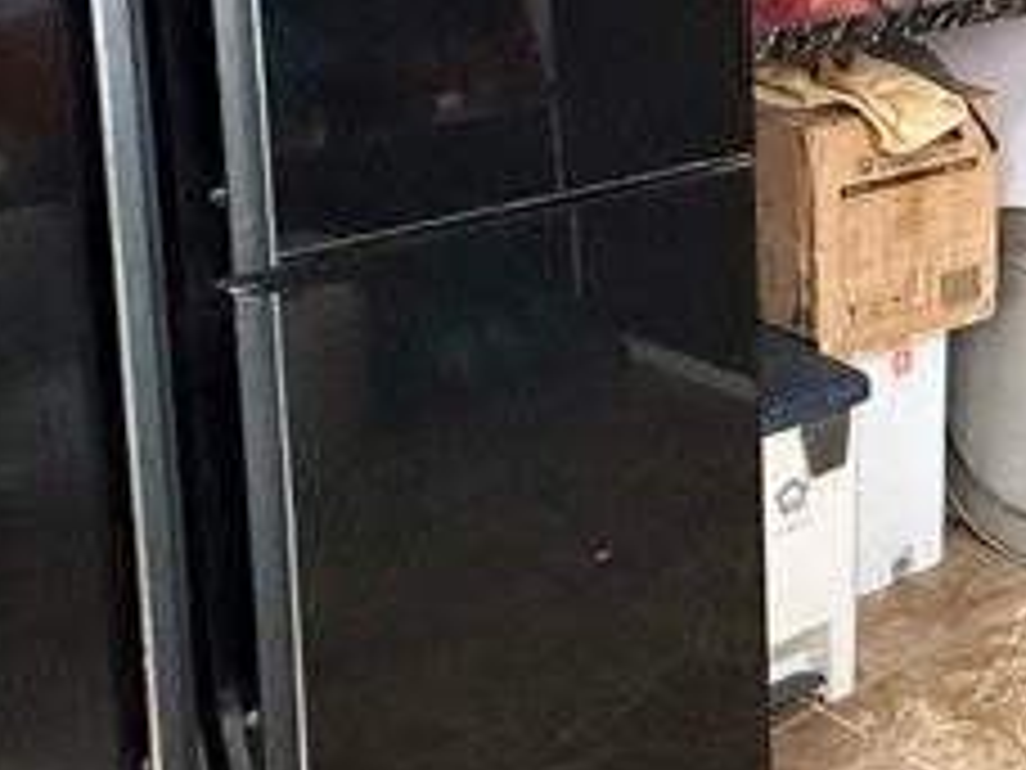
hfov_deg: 25.5
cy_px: -9
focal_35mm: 63
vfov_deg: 22.4
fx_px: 1867
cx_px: 1404
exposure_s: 1/50
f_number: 2.2
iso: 1000
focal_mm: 2.22
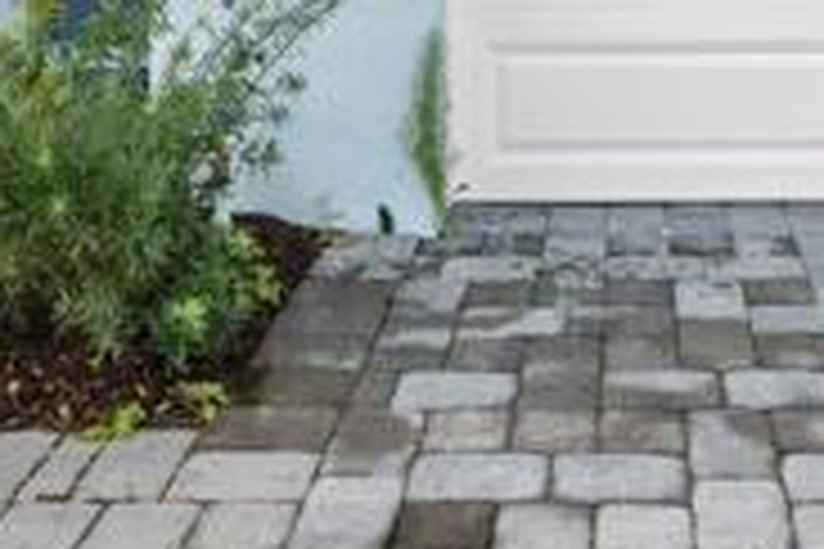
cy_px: -180
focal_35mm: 59
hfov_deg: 33.1
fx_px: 1350
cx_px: 644
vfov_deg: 20.8
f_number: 8
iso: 100
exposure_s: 1/80
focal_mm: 18
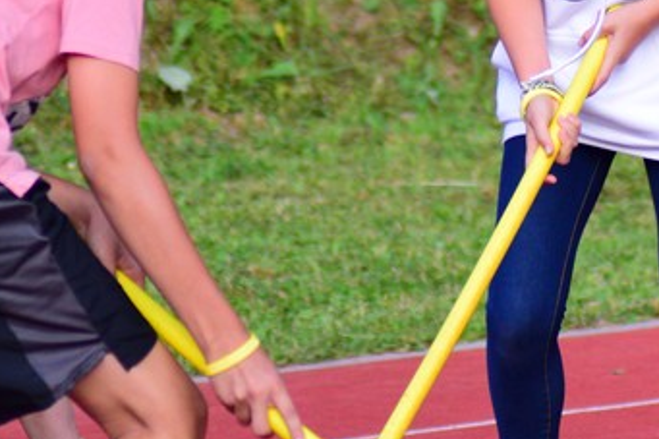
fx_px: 11133
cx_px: 663
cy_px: -63
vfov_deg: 2.3
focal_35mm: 609
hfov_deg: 3.4
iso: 560
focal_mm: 135
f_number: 4.2
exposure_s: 1/640
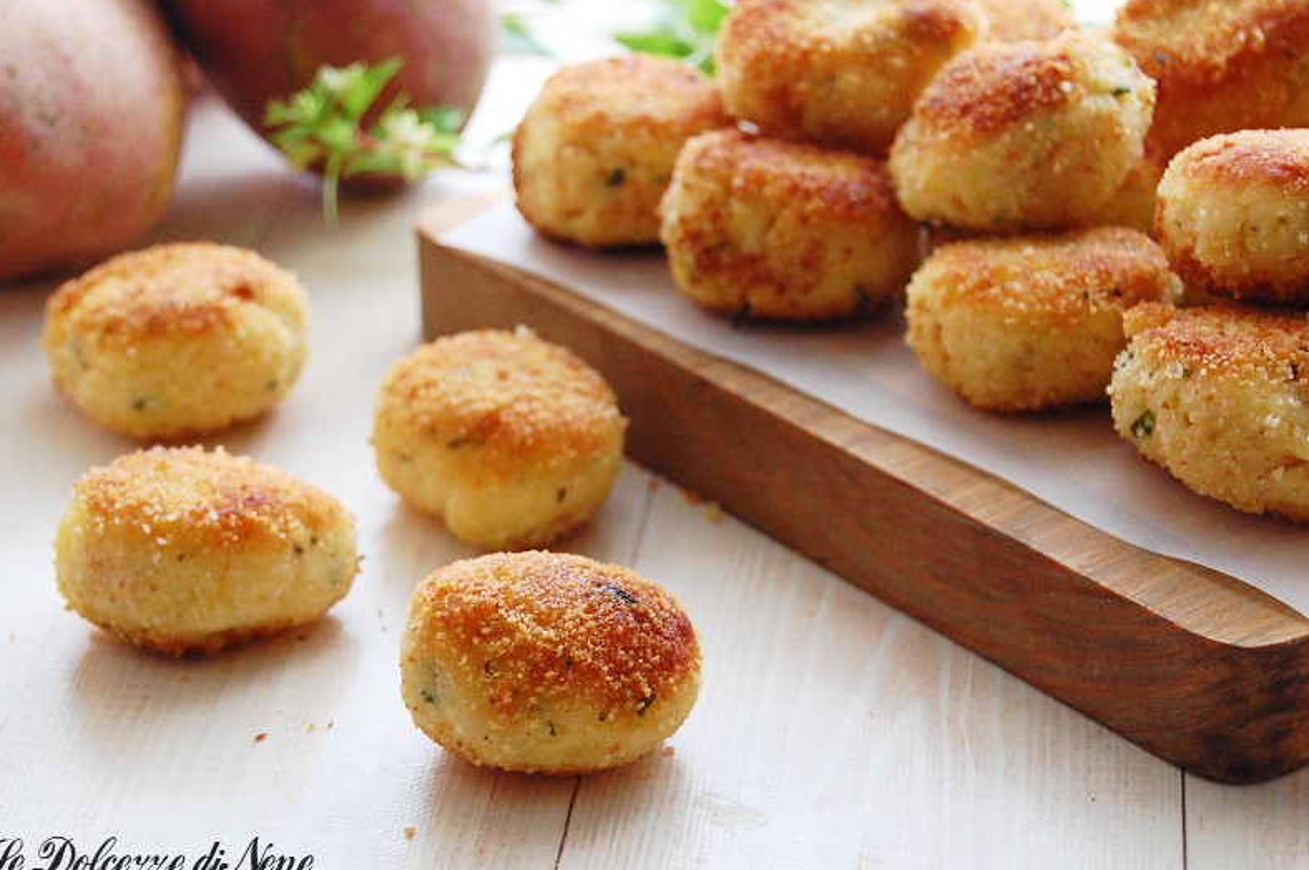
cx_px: 691
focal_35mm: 105
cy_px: 413
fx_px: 3801
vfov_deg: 13.1
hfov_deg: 19.5
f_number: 5.6
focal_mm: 55
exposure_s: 1/60
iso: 800
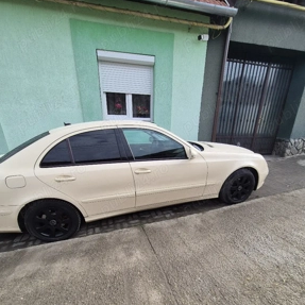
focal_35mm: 16
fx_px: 159
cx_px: 155
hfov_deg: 87.4
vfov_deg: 84.6
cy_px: 202
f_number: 2.2
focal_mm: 2.2
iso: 125
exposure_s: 1/714
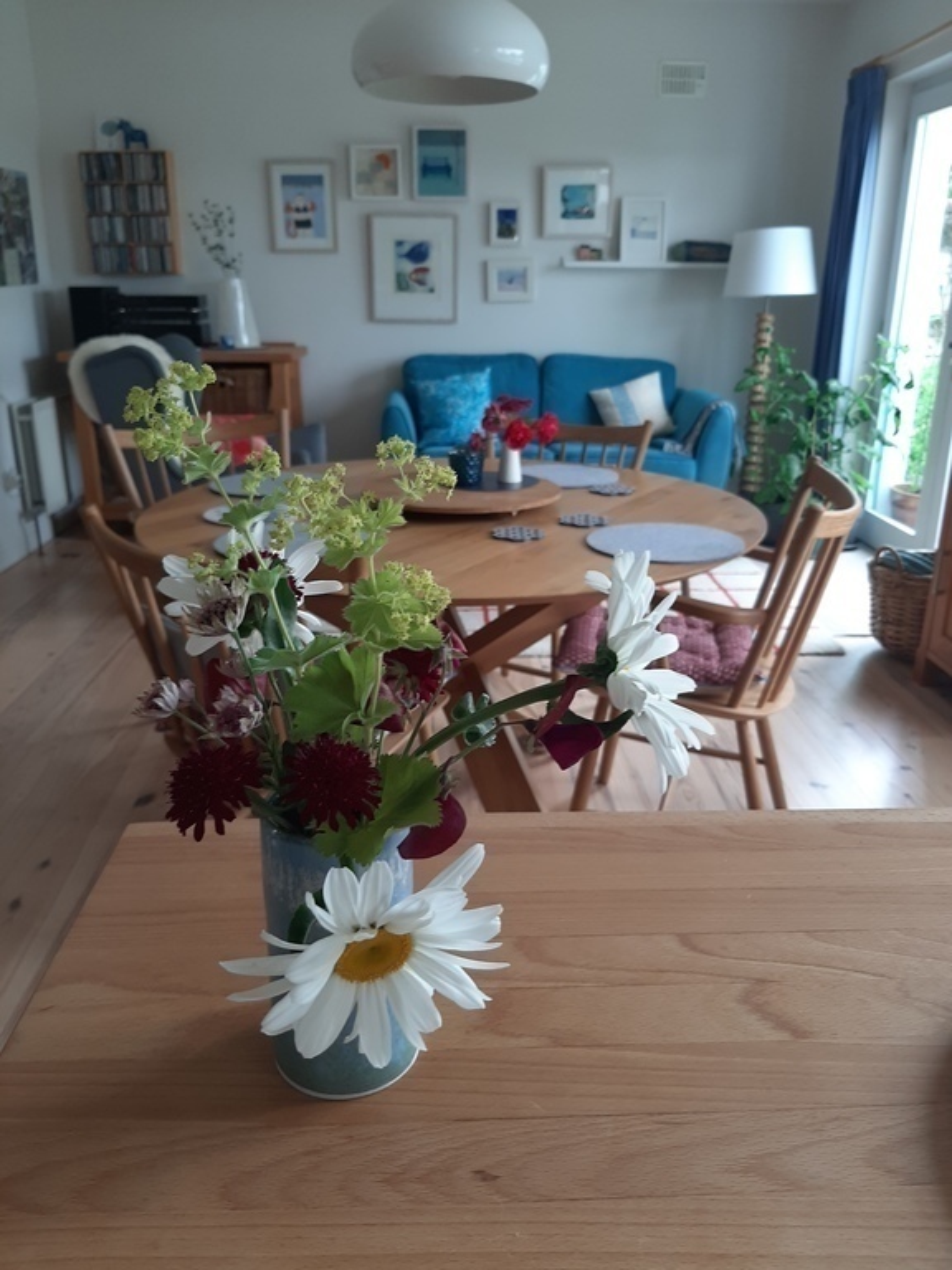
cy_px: 635
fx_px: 953
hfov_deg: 53.1
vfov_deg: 67.3
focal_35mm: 26
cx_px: 476
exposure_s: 1/50
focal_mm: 3.93
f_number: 1.7
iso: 40
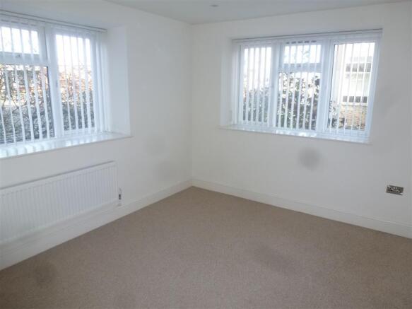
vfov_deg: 56.8
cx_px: 206
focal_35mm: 24
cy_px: 154
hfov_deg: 71.6
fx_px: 286
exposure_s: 1/60
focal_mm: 4.3
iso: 160
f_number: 3.3
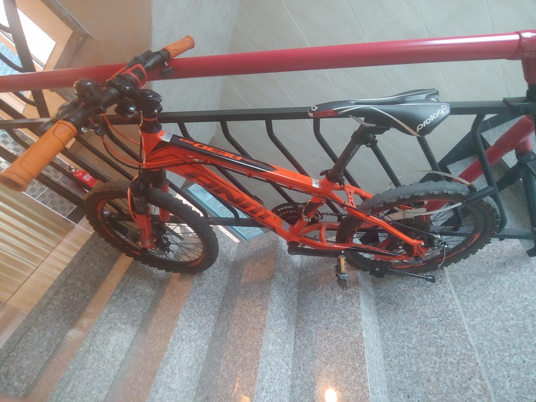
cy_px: 201
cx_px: 268
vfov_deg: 78.1
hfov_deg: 94.5
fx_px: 248
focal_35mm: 16
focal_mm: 2.18
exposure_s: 1/15
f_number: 1.9
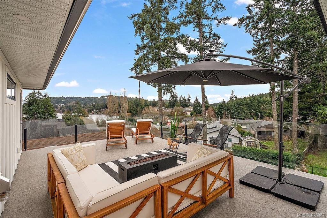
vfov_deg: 73.8
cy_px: 109
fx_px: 145
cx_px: 164
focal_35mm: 16
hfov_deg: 96.7
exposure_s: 1/60
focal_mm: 16
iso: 320
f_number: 7.1
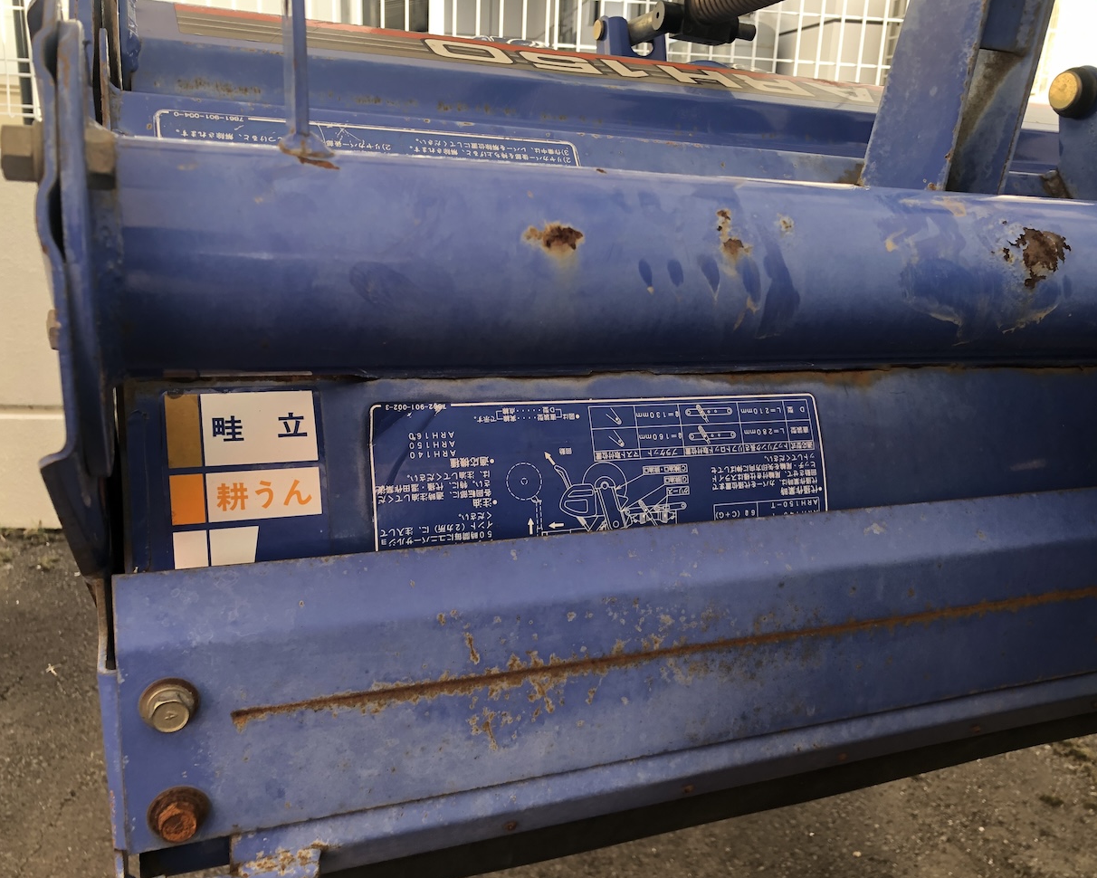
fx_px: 974
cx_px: 568
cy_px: 436
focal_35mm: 30
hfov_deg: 58.7
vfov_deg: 48.5
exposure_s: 1/120
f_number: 1.8
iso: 50
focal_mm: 4
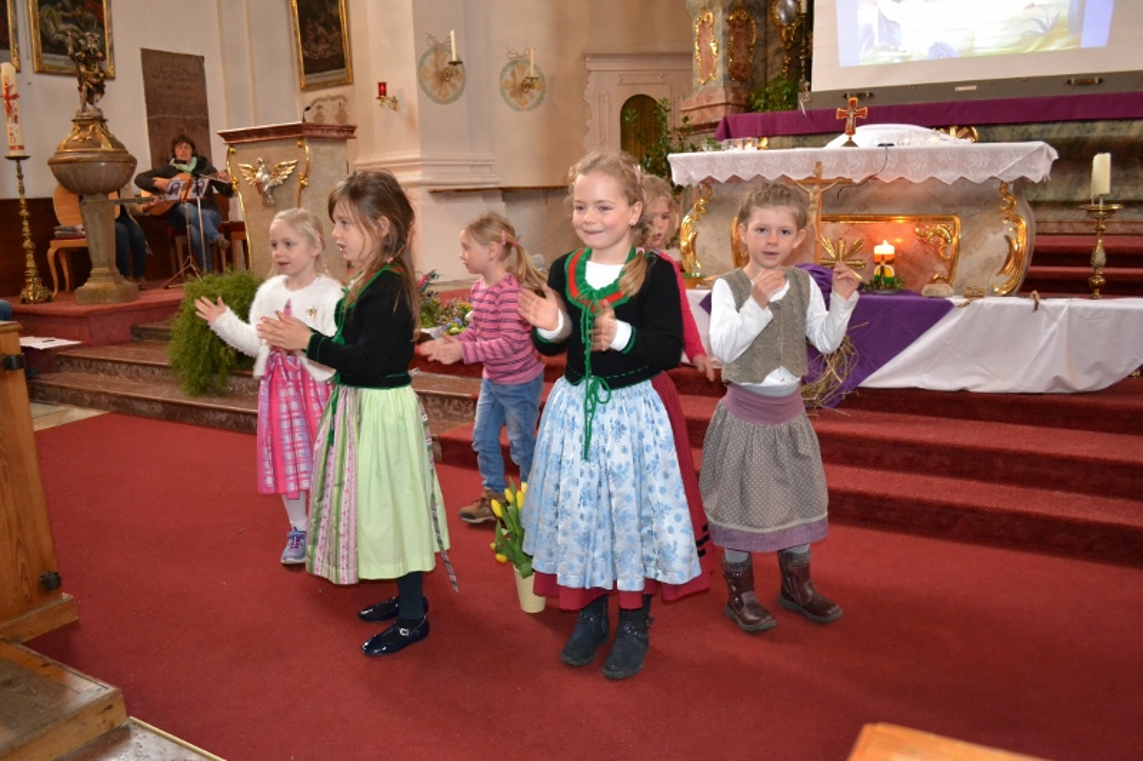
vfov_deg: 47.9
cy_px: 380
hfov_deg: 67.4
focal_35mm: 27
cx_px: 572
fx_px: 857
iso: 3200
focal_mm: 18
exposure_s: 1/60
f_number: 3.5
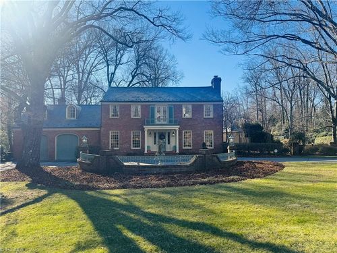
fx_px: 234
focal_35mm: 24
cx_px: 168
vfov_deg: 56.8
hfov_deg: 71.6
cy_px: 126
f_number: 1.78
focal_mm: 6.76
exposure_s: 1/2105
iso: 80
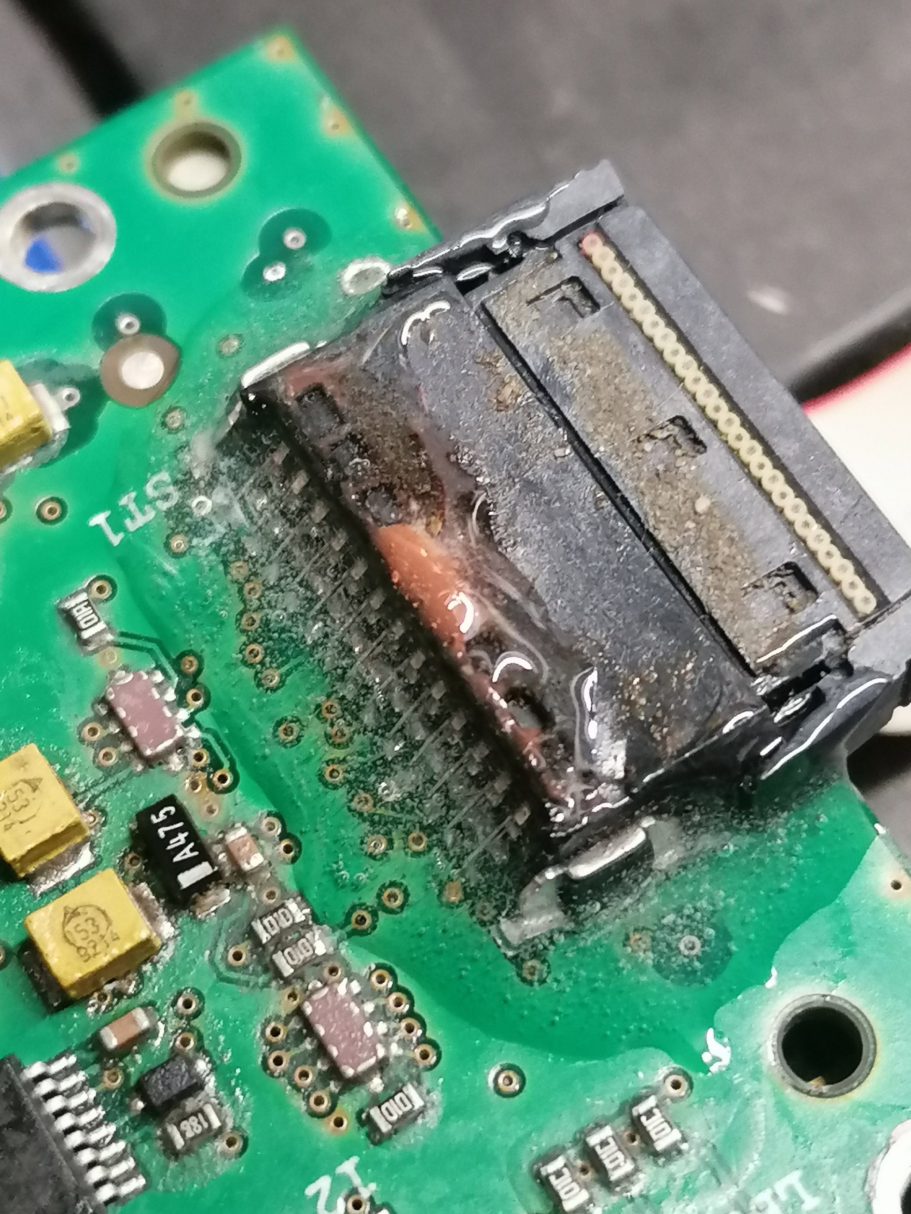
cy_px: 607
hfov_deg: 21.0
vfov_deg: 27.8
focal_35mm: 70
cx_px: 456
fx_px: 2456
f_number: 1.8
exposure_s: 1/25
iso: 400
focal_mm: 4.75
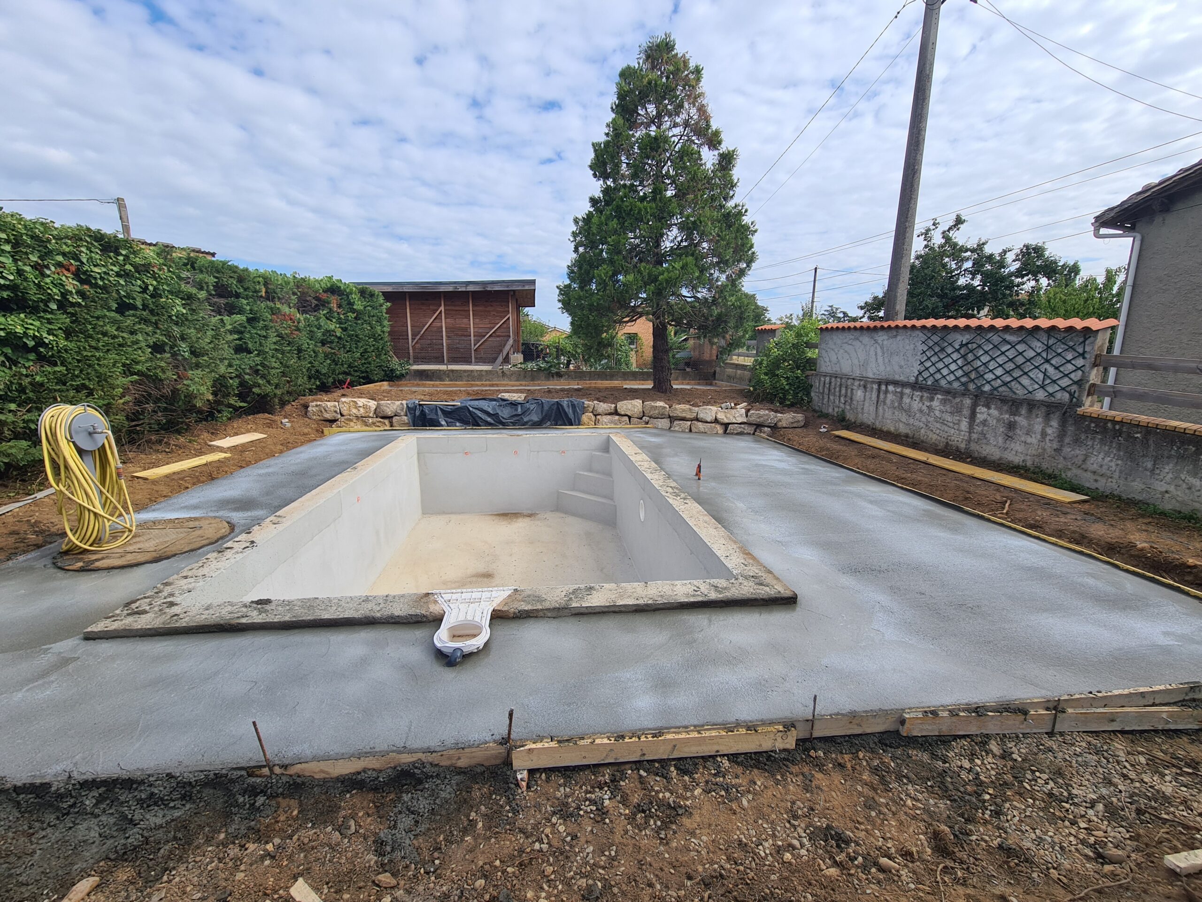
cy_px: 451
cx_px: 601
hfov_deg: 106.2
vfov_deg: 89.9
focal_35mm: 13
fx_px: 451
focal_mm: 2.2
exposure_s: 1/1420
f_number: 2.2
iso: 50
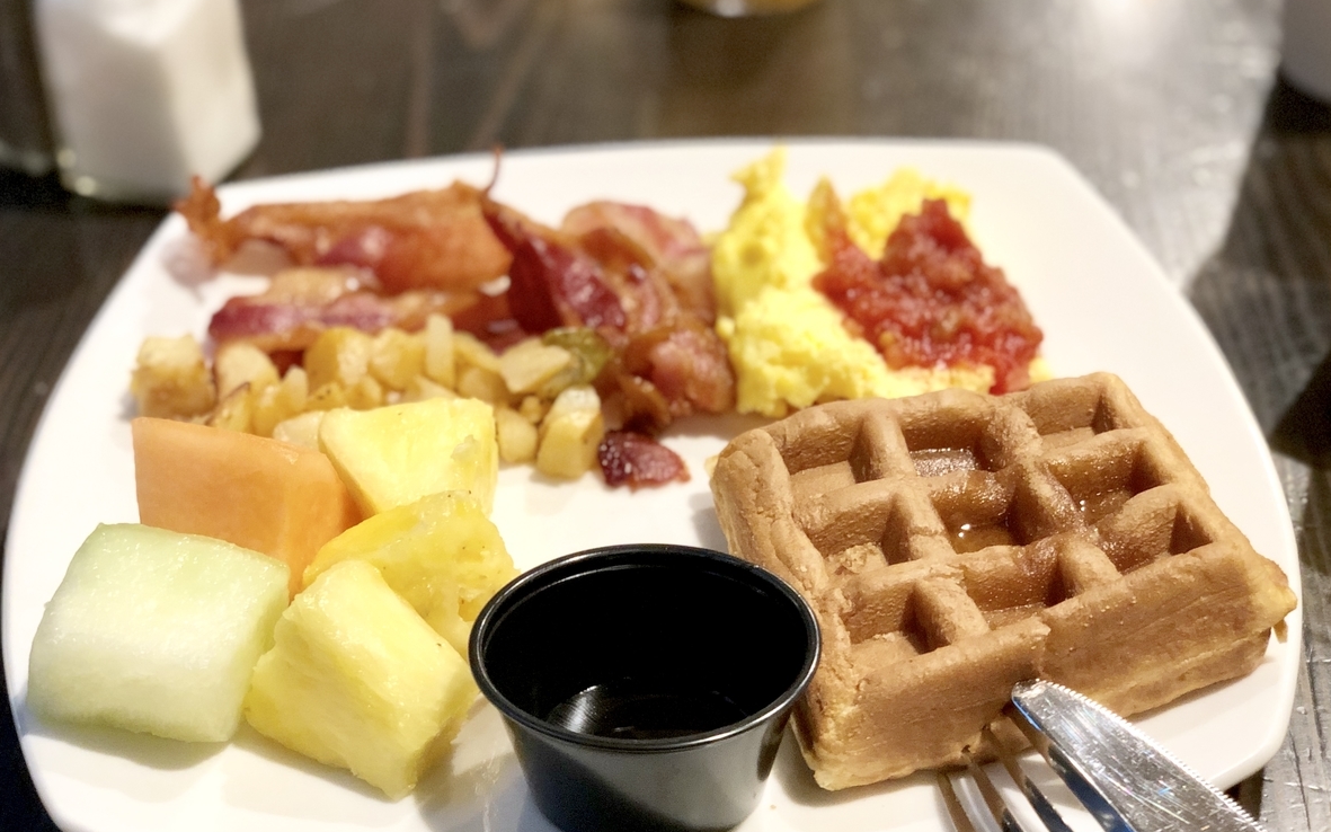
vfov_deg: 23.1
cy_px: 472
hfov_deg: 36.3
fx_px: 2031
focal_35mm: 56
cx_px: 660
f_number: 2.4
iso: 100
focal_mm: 6
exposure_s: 1/30
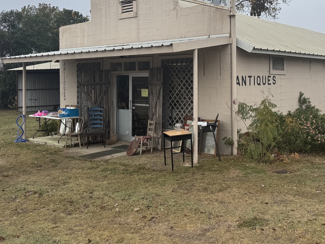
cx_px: 237
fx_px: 366
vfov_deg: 36.3
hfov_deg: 46.4
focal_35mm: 39
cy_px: 72
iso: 80
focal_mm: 6.76
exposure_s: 1/1285
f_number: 1.78
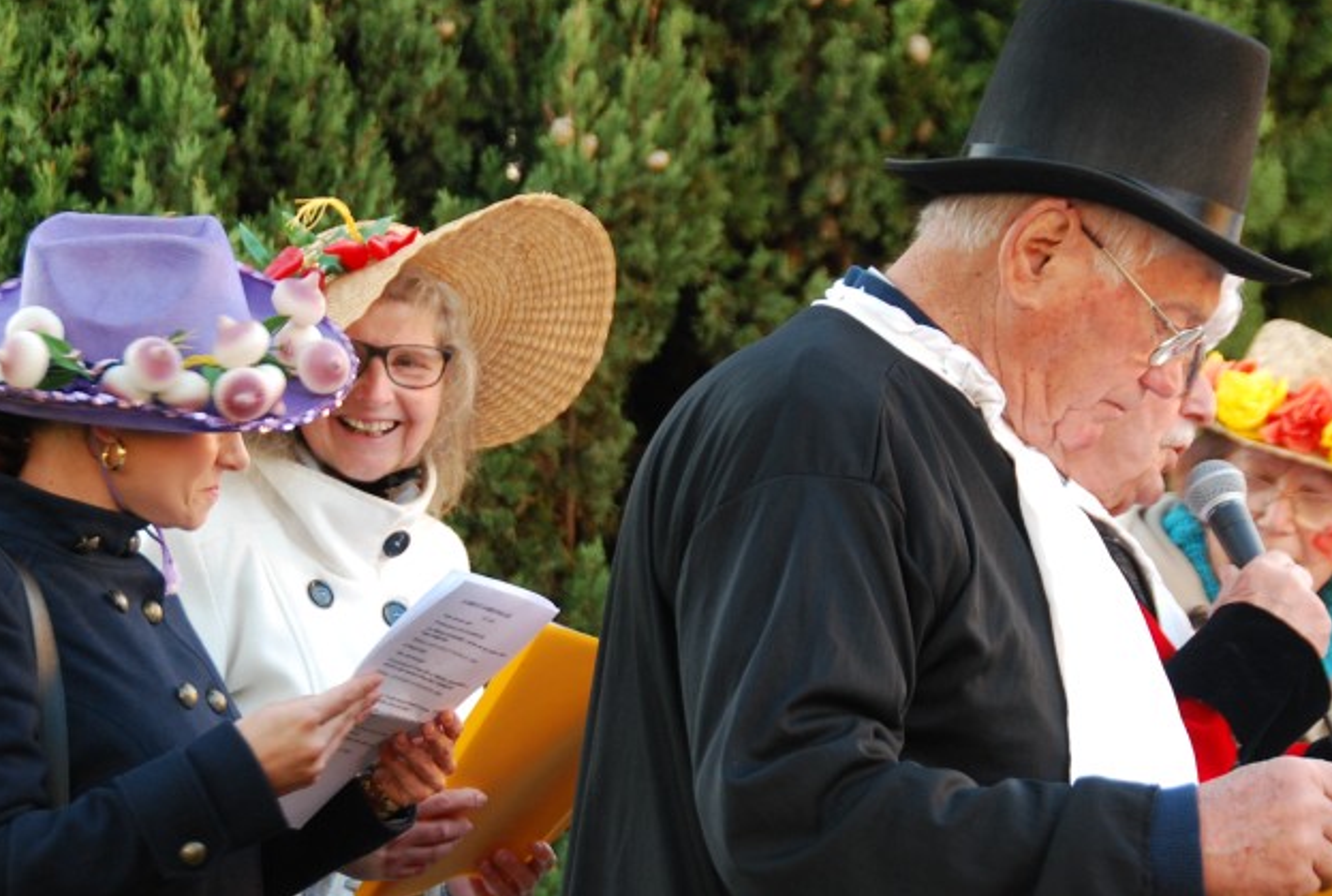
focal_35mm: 140
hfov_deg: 14.6
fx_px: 5183
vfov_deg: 9.9
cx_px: 531
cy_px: 547
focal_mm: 65
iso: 400
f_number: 5
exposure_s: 1/60
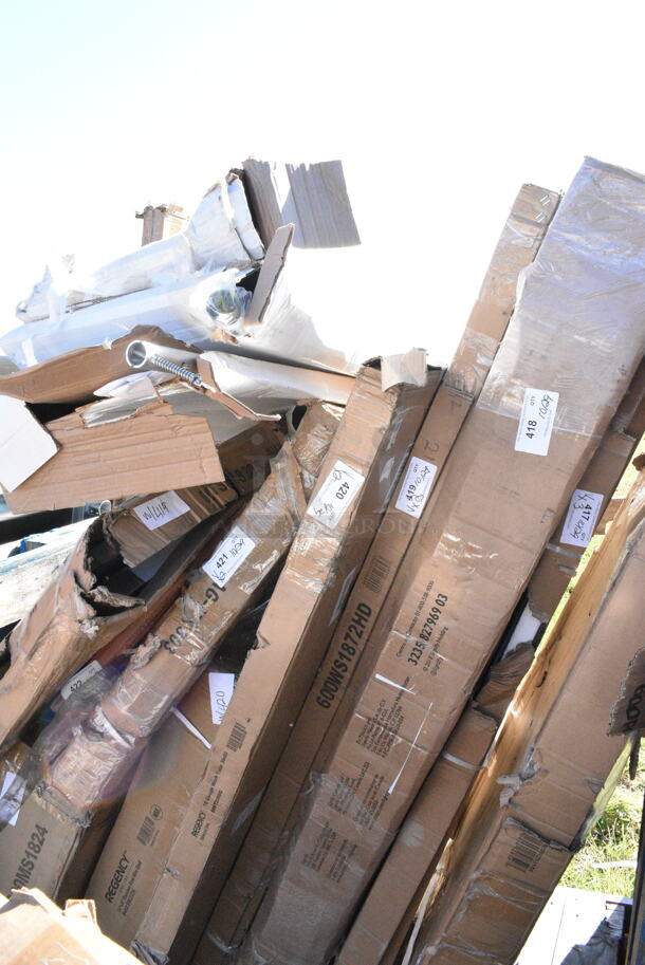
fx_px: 805
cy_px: 482
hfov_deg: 43.7
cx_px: 322
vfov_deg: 61.9
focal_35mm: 30
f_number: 14
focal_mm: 20
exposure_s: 1/800
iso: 6400
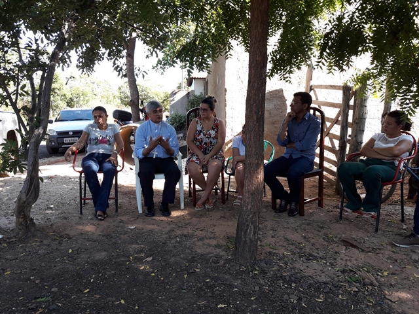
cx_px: 210
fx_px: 339
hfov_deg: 63.4
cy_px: 157
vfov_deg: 49.7
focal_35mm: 28
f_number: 1.9
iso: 40
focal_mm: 3.7
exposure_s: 1/130
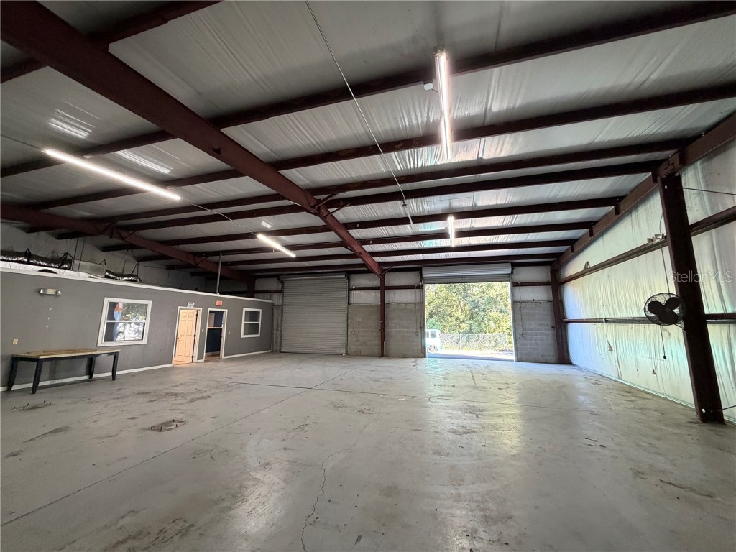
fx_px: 298
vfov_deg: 85.7
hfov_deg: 102.1
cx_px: 368
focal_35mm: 14
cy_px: 276
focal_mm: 2.22
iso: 250
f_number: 2.2
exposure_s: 1/60
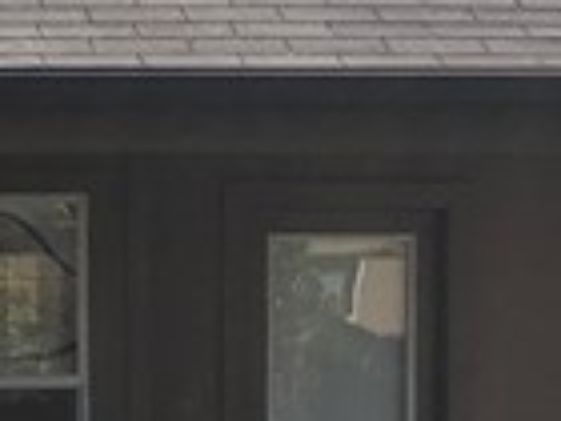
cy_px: 309
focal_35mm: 205
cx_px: -513
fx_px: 3322
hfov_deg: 9.1
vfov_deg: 7.2
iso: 20
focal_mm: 3.99
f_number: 1.8
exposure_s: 1/2336
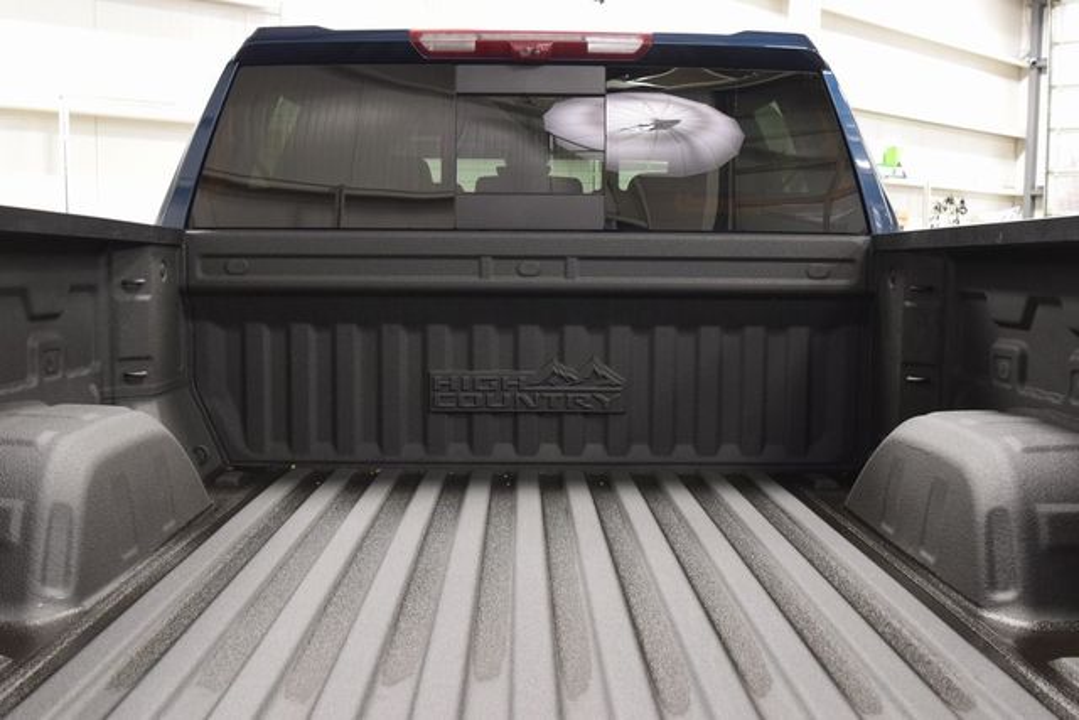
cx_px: 540
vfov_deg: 36.9
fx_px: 1079
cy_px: 360
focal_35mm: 36
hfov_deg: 53.1
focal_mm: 24
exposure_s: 1/15
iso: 1600
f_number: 6.3
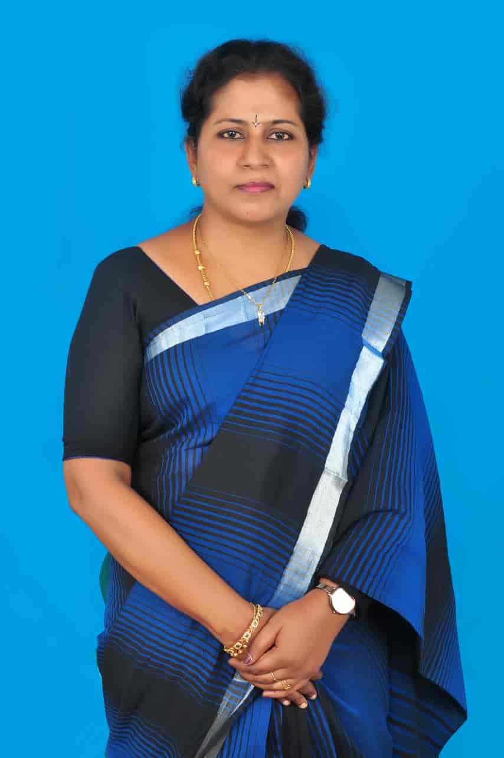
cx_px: 252
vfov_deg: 37.9
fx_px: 1105
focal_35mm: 52
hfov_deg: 25.7
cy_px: 379
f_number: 13
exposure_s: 1/125
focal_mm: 35
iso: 200
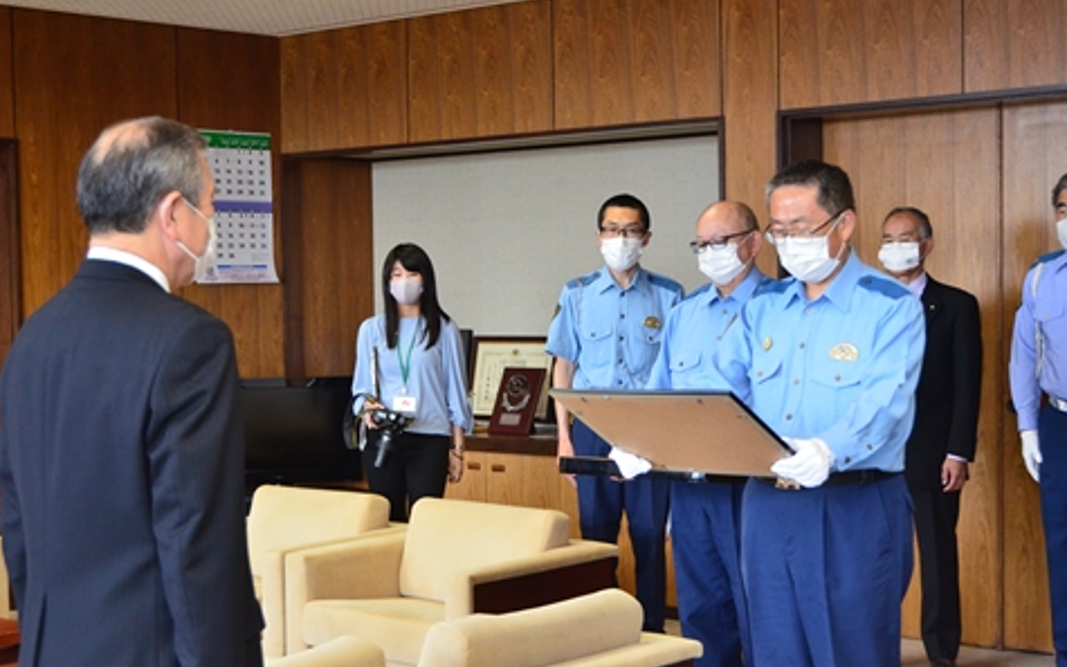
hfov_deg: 33.5
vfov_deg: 21.3
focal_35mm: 61
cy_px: 322
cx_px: 528
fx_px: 1774
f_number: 5
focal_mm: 38
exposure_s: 1/250
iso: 2000
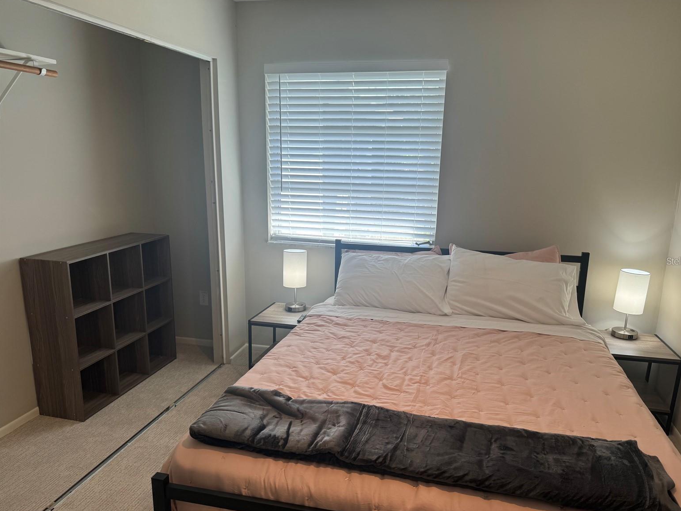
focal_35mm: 25
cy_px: 261
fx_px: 492
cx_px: 354
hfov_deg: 69.4
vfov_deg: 54.9
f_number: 1.78
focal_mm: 6.86
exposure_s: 1/120
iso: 64
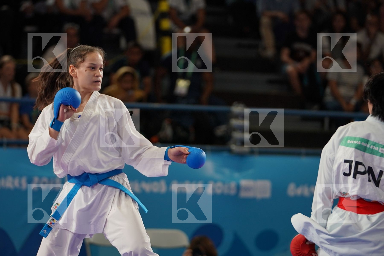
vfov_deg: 6.2
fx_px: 2368
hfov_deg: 9.3
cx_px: 192
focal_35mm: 222
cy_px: 128
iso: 640
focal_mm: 148
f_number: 2.8
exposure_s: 1/500
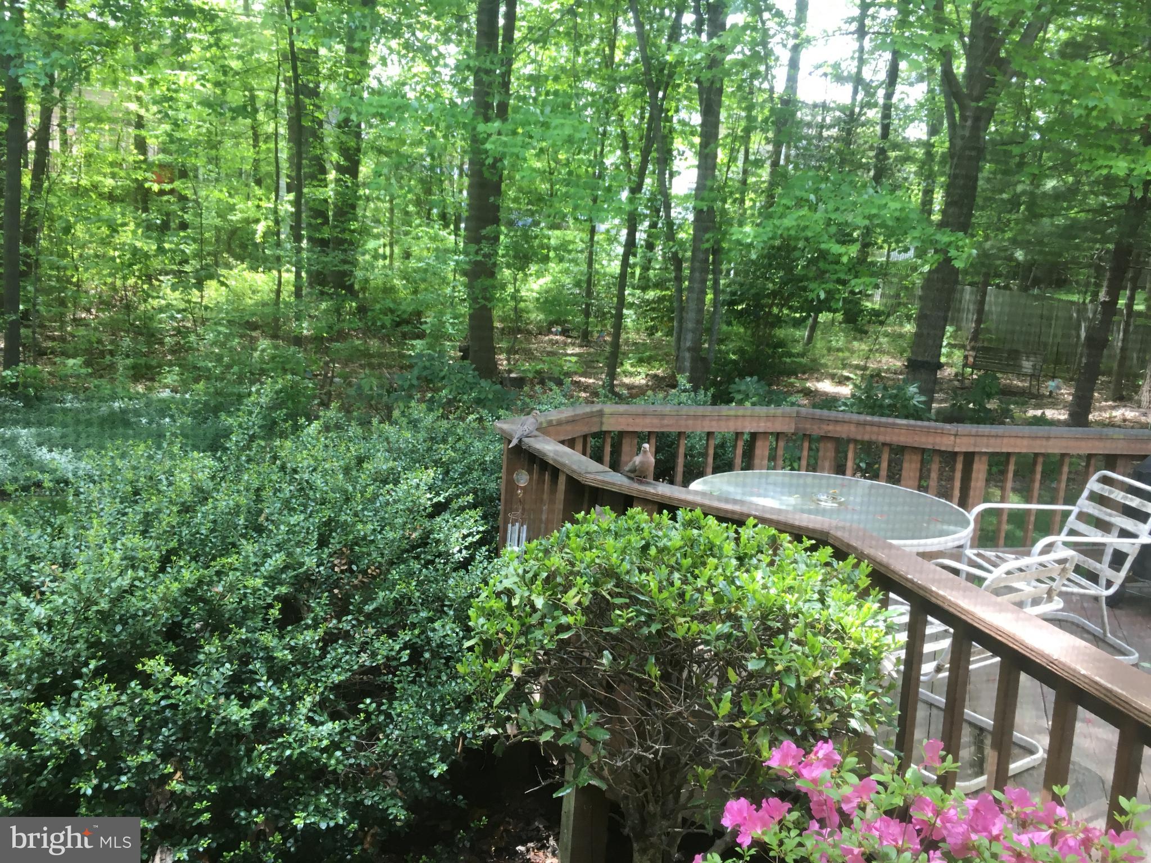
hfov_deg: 61.7
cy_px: 432
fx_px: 964
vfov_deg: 48.2
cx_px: 576
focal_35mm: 29
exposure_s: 1/40
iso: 32
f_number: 2.2
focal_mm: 4.15
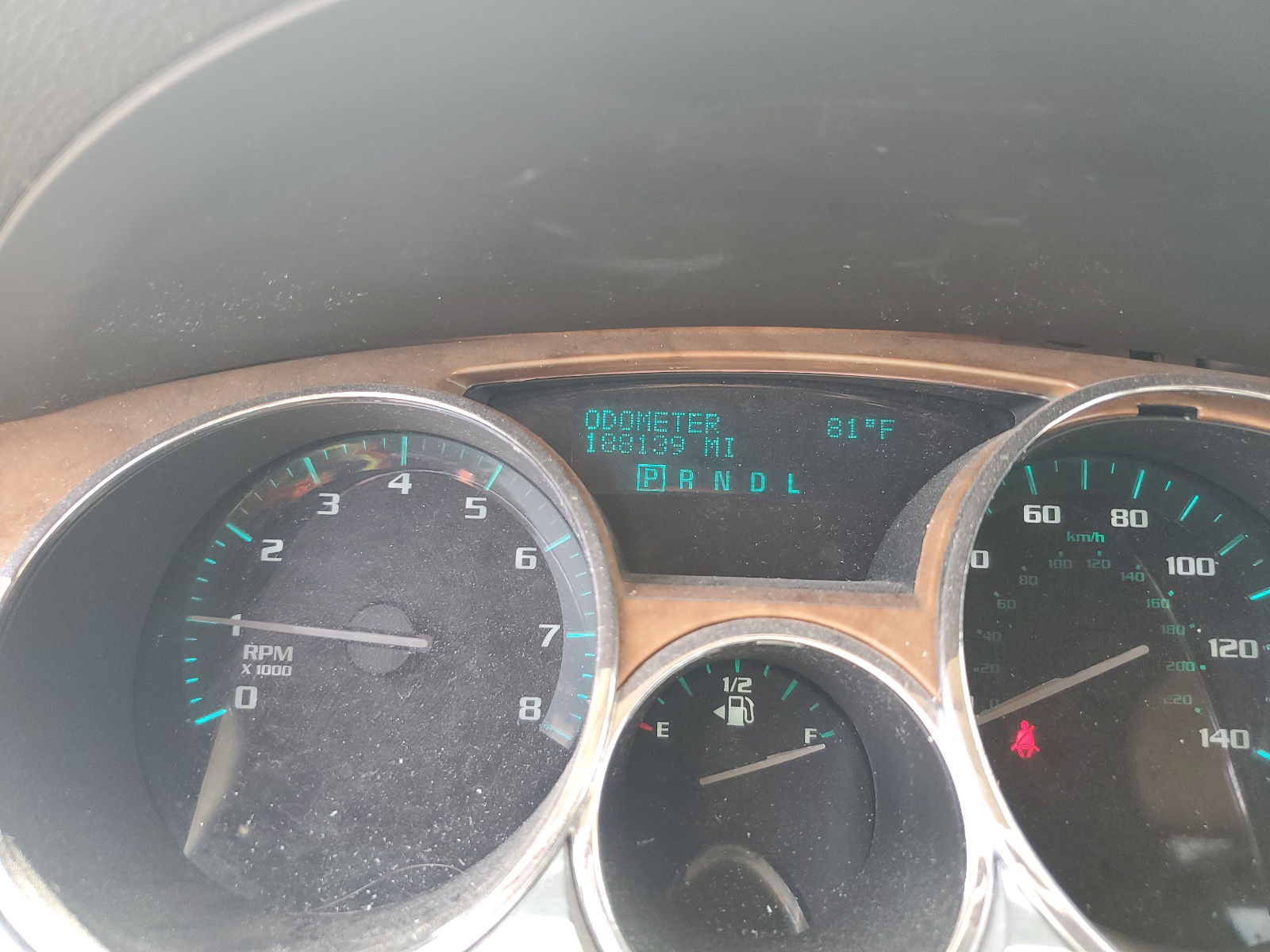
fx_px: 954
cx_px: 635
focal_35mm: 26
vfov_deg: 53.1
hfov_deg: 67.3
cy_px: 476
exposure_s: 1/120
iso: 79
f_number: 1.5
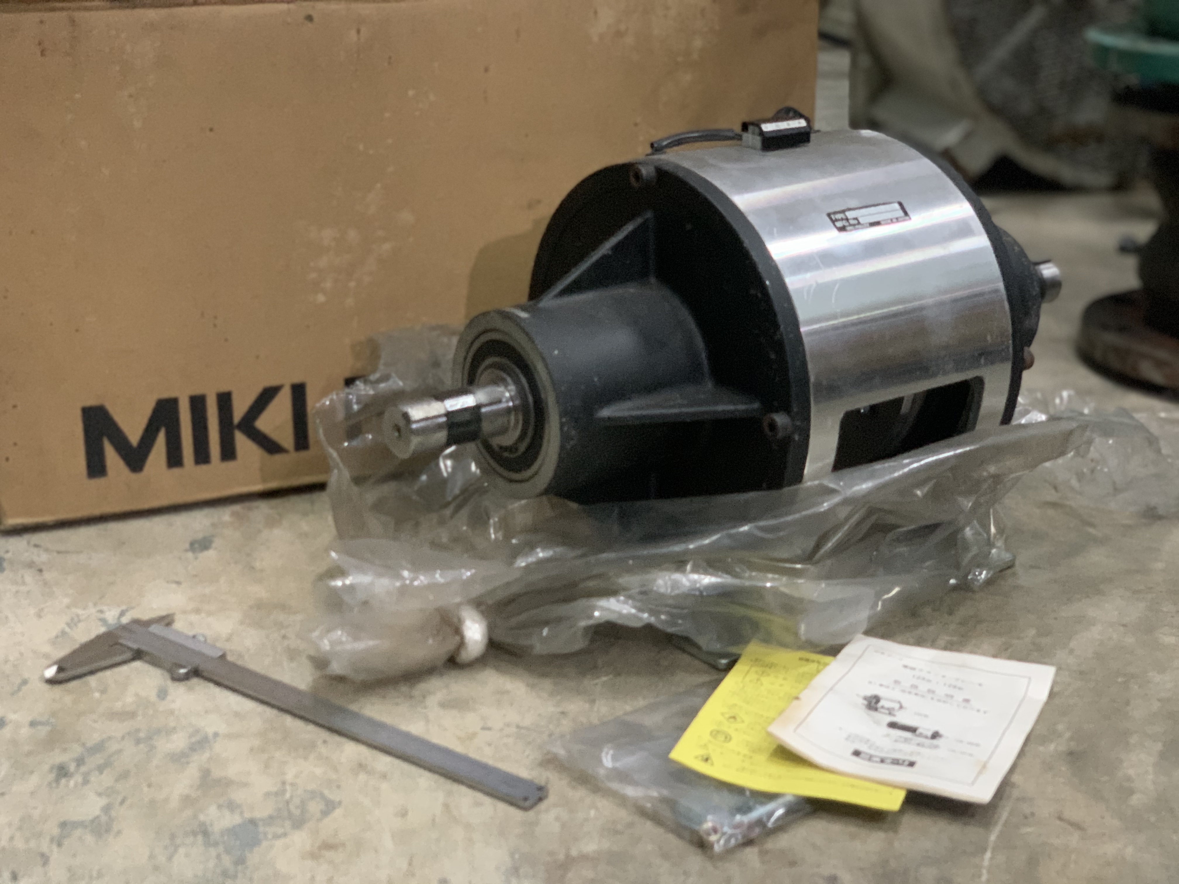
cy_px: 442
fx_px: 1771
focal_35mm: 52
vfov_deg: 28.0
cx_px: 590
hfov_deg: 36.8
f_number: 2.4
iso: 640
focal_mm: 6
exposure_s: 1/25
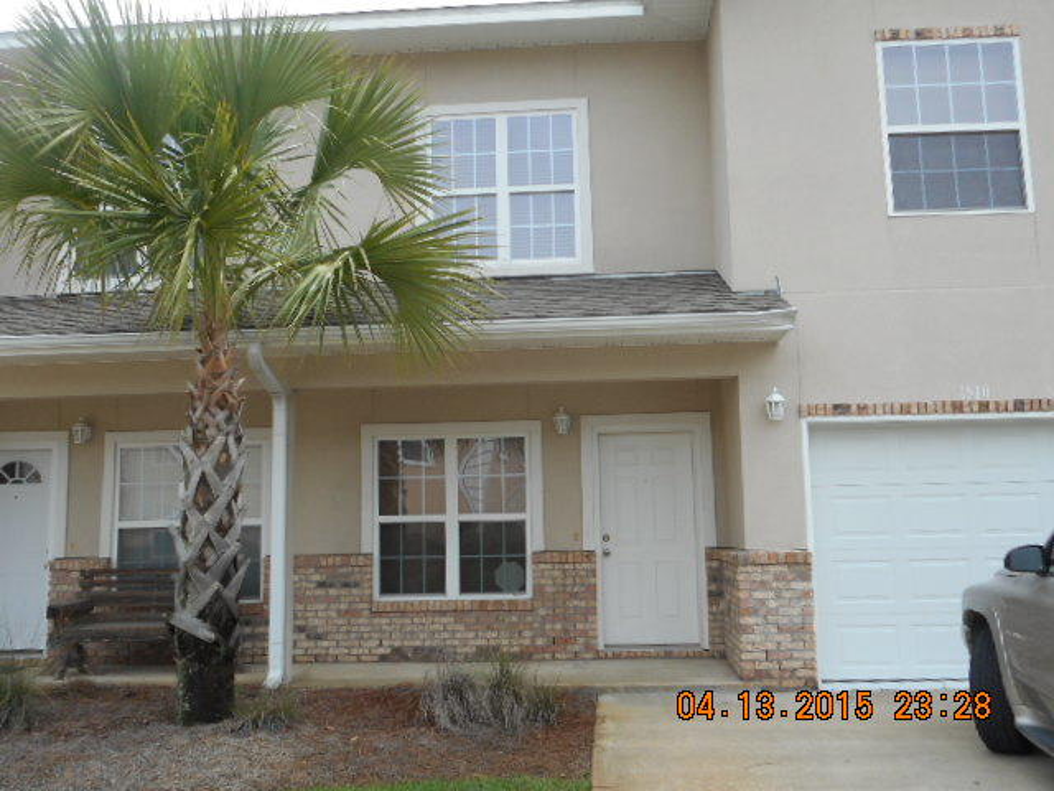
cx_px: 527
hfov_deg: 54.0
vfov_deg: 41.8
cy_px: 396
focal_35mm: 34
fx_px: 1035
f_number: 4.2
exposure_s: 1/320
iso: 80
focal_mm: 6
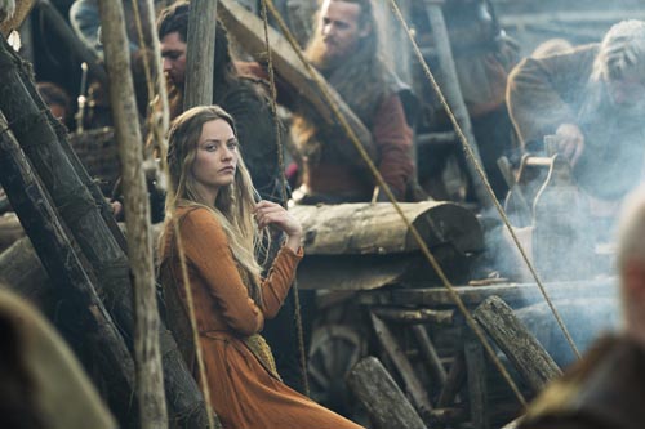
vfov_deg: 3.4
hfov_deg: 5.2
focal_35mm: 400
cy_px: 214
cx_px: 322
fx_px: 7164
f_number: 7.1
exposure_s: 1/400
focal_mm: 400
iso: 640
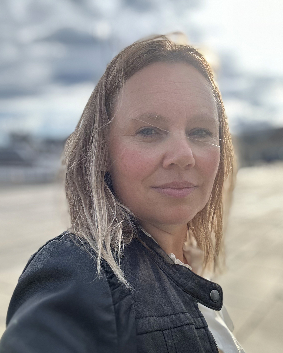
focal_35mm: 32
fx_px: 335
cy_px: 171
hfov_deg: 45.8
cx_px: 144
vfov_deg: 55.7
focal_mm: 2.69
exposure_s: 1/557
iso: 25
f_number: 1.9
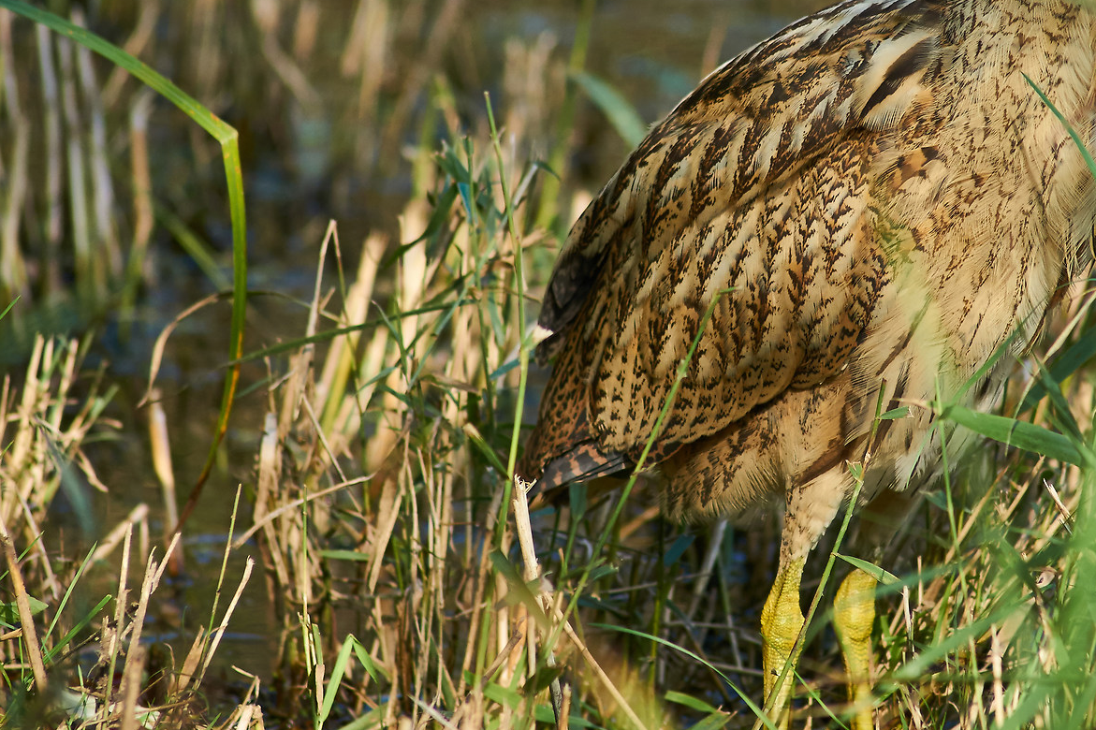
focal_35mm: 615
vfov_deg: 2.2
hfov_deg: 3.4
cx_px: 783
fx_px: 18717
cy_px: 270
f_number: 5
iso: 640
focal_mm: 300
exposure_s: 1/1000
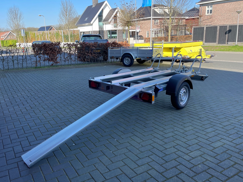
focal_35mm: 29
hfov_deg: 61.5
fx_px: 204
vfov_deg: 48.2
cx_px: 110
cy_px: 92
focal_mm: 4.2
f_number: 1.6
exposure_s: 1/910
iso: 32
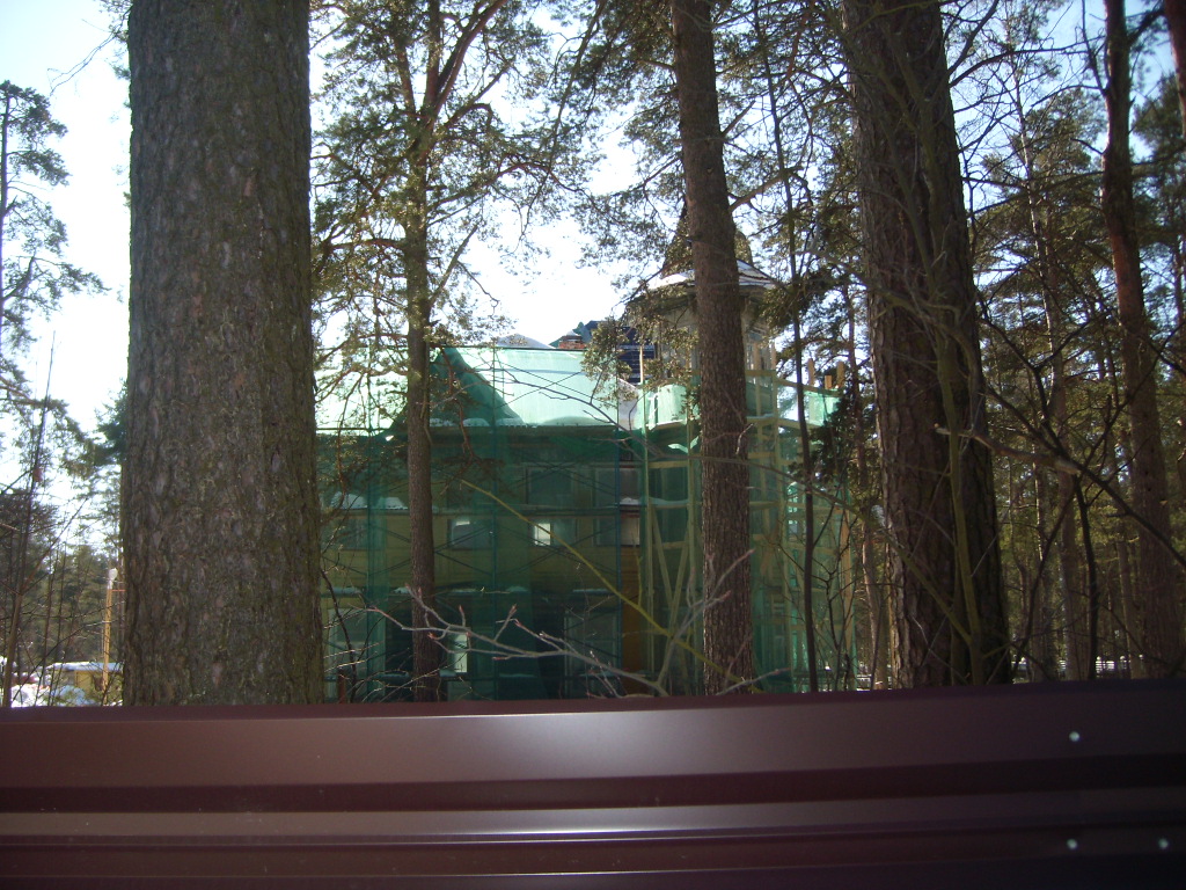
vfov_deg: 40.7
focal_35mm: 35
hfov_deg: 52.6
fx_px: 1199
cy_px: 445
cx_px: 593
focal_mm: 5.8
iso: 50
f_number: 2.8
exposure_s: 1/840
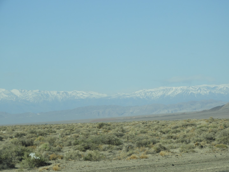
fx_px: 1323
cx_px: 114
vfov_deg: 7.4
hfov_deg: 9.9
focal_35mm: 200
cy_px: 86
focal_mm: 35.8
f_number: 5.3
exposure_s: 1/640
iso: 100
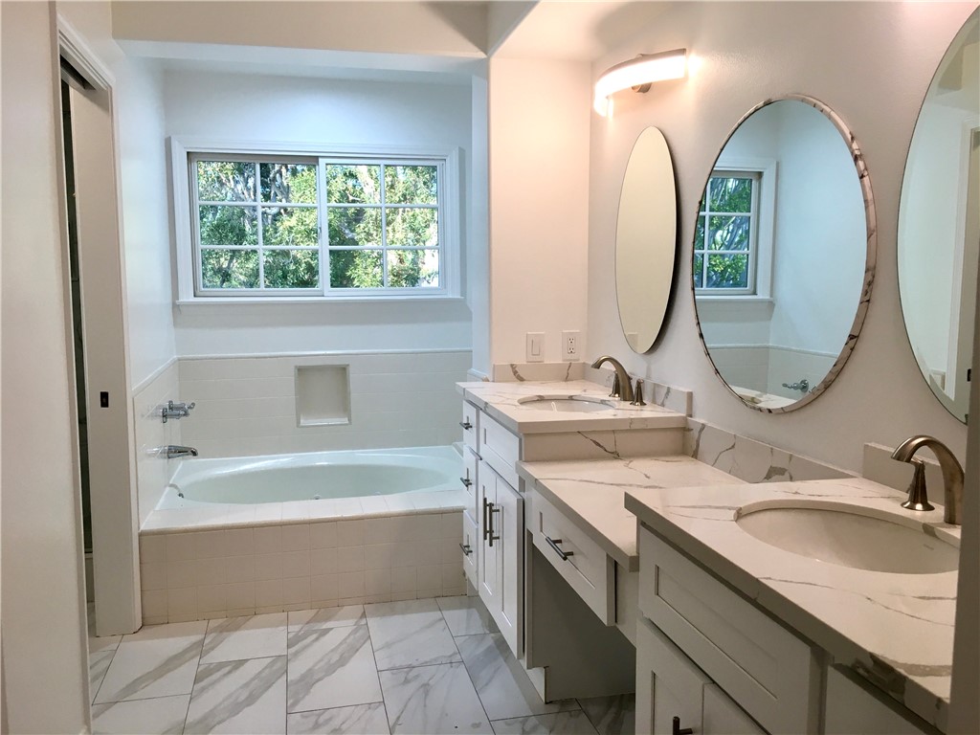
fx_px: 821
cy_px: 368
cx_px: 490
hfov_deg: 61.7
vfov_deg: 48.2
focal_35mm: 29
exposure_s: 1/40
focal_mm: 4.15
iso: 25
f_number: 2.2
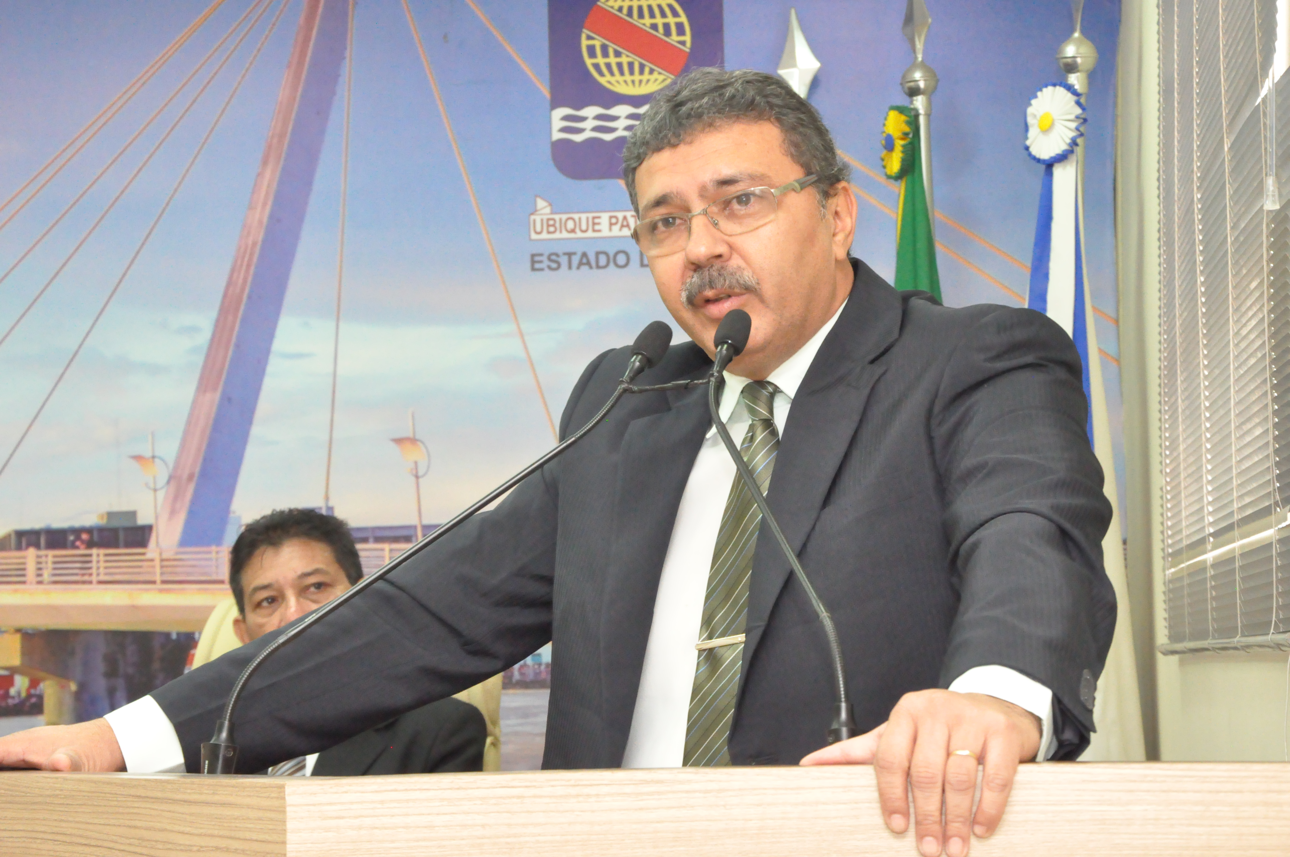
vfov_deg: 14.7
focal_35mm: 93
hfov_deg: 21.9
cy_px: 428
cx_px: 645
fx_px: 3328
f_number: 9
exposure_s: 1/50
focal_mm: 62
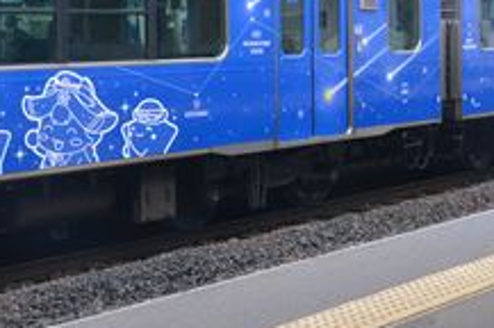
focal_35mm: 76
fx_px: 1041
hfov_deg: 26.6
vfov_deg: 17.6
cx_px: 303
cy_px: 33
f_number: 7.1
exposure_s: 1/1600
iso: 3200
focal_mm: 22
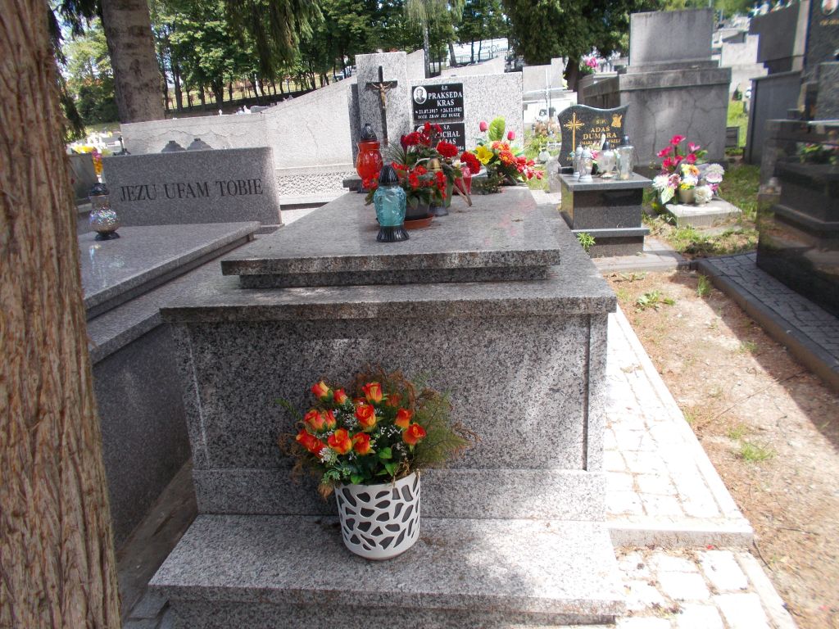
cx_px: 420
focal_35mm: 26
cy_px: 314
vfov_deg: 53.1
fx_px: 630
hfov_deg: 67.3
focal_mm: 4.6
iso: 80
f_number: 3.2
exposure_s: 1/250
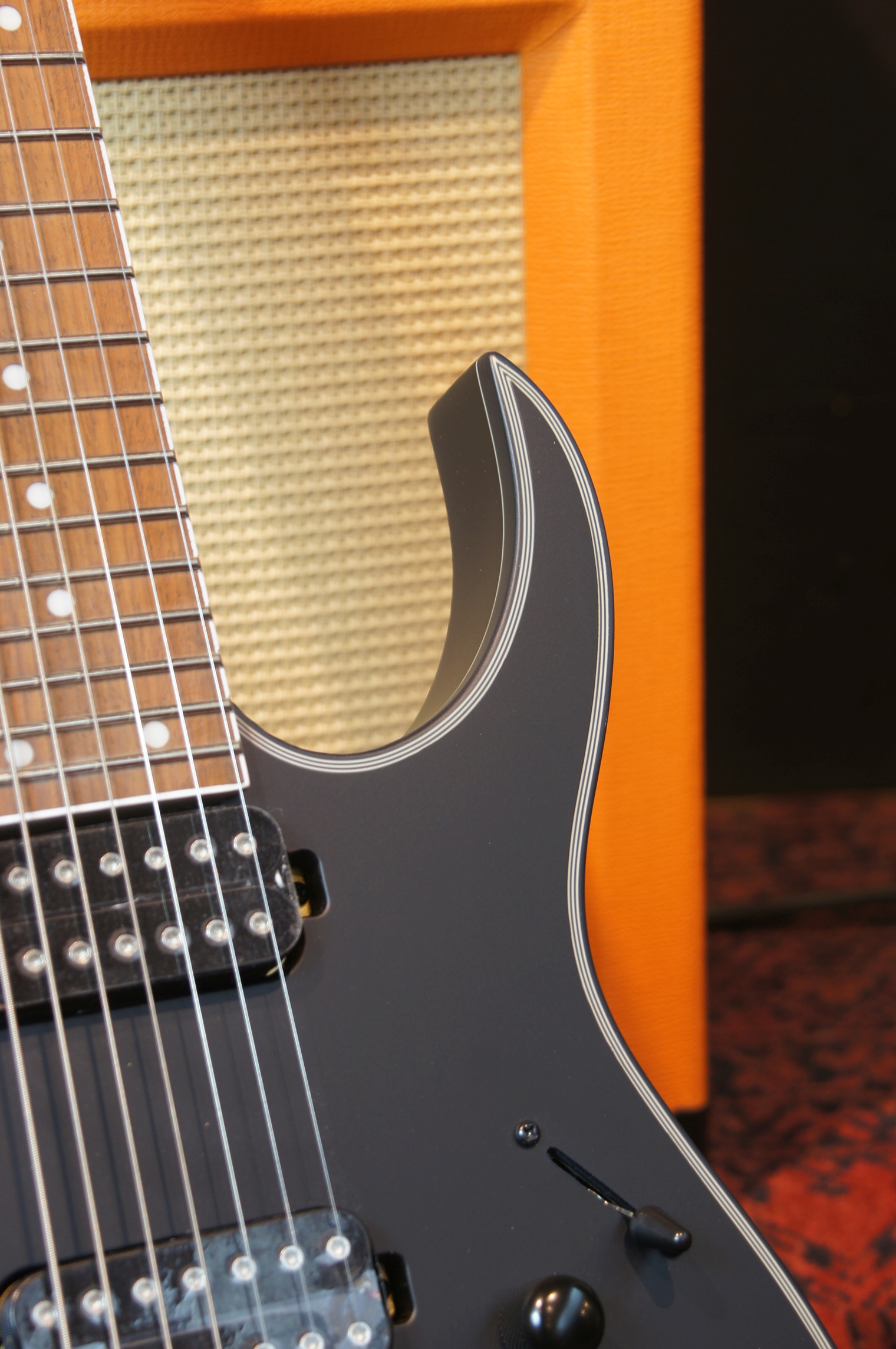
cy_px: 674
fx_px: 3368
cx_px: 448
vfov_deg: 22.6
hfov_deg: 15.2
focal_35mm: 90
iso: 100
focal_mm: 60
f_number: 6.3
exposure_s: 1/4
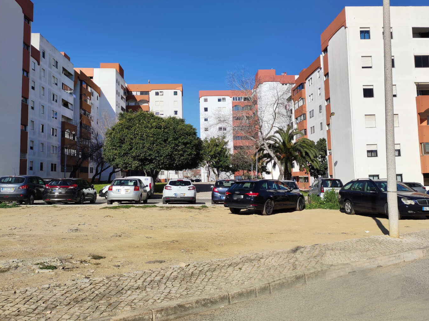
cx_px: 229
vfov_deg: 65.7
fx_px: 248
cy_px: 141
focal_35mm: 20
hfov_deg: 81.7
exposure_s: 1/1723
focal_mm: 4.74
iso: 51
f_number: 1.79
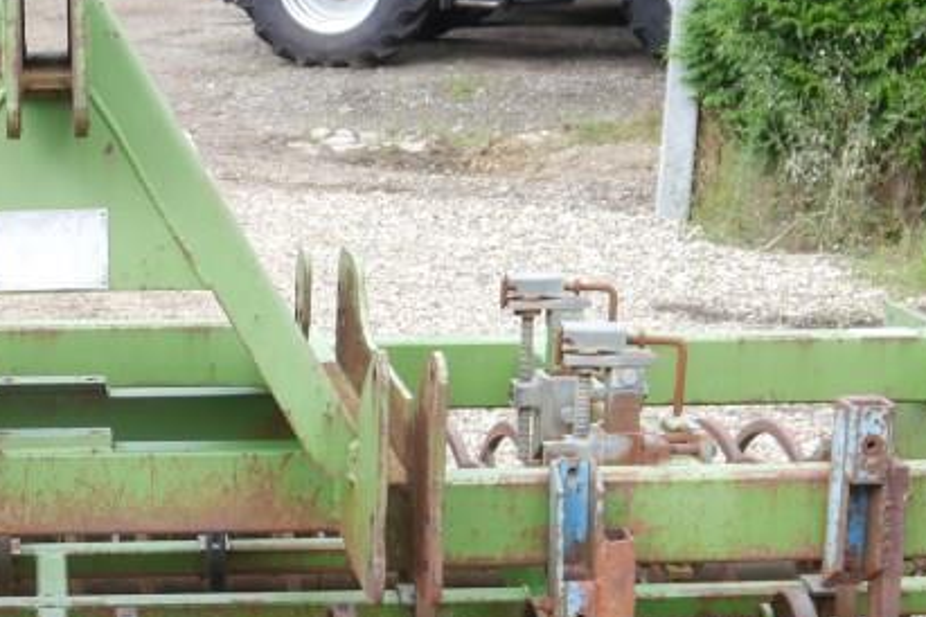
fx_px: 2263
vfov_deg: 15.4
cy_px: 507
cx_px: 56
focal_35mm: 88
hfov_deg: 22.4
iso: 160
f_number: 4.5
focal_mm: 17
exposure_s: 1/125
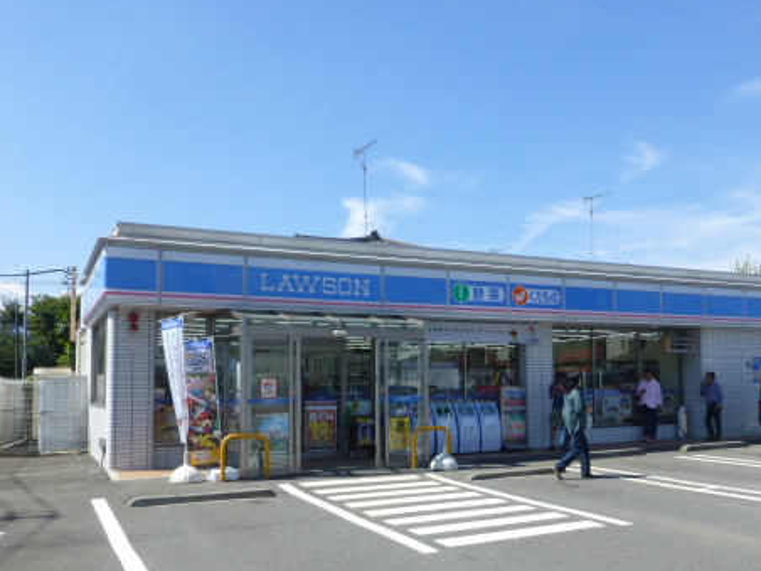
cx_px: 458
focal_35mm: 34
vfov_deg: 41.7
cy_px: 332
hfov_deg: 53.6
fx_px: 747
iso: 100
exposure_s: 1/640
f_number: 4
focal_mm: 4.3
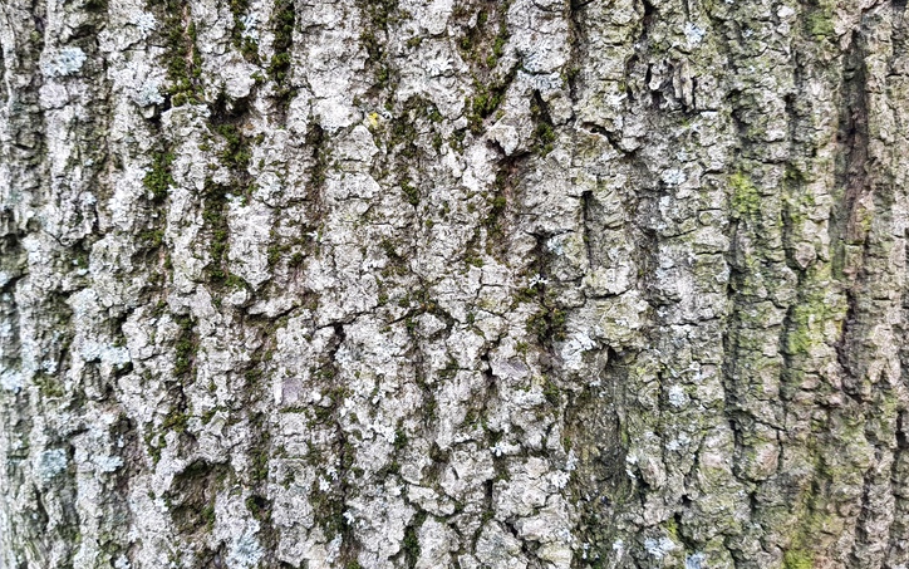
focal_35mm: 28
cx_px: 457
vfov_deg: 44.5
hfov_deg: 66.5
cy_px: 254
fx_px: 694
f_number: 1.7
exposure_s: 1/50
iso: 80
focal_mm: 4.2
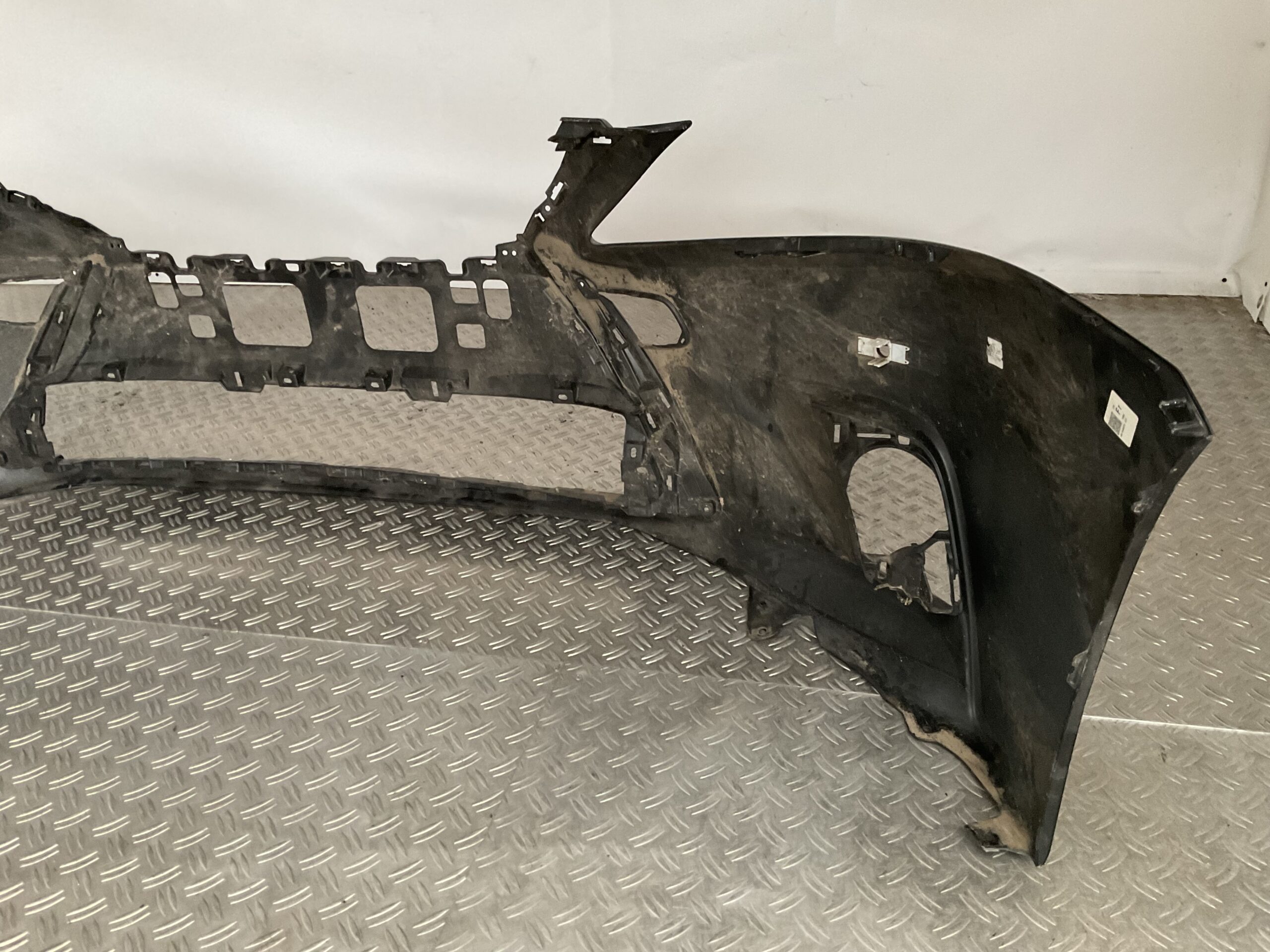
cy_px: 476
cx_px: 635
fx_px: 1064
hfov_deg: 61.7
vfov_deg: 48.2
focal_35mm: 29
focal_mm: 3
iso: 160
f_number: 1.8
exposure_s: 1/50
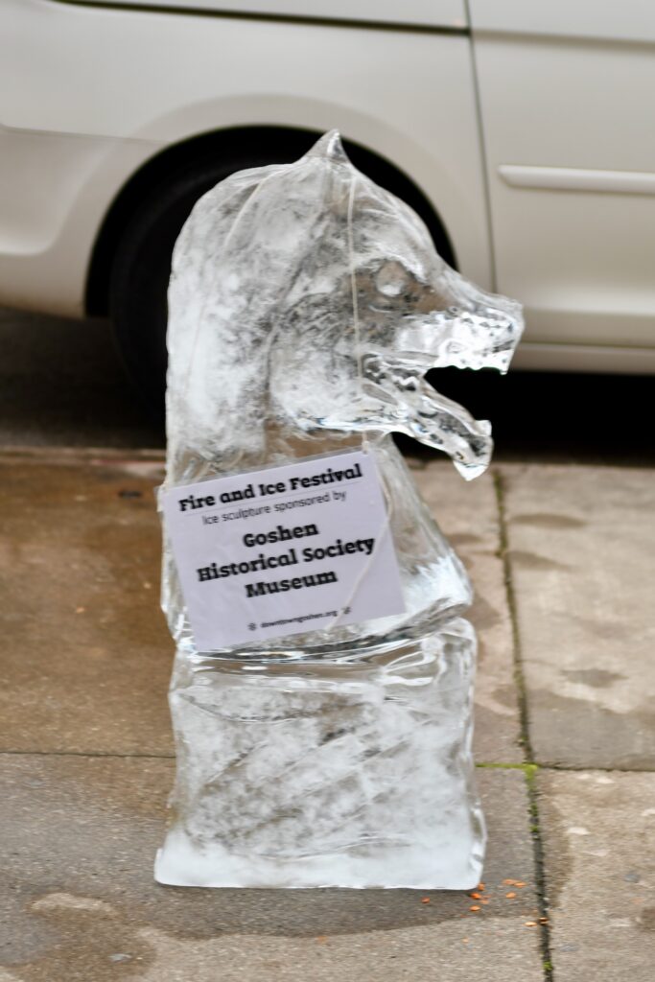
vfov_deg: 22.6
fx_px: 2455
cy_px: 491
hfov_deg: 15.2
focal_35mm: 90
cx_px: 328
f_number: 2.8
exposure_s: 1/40
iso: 100
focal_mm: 60
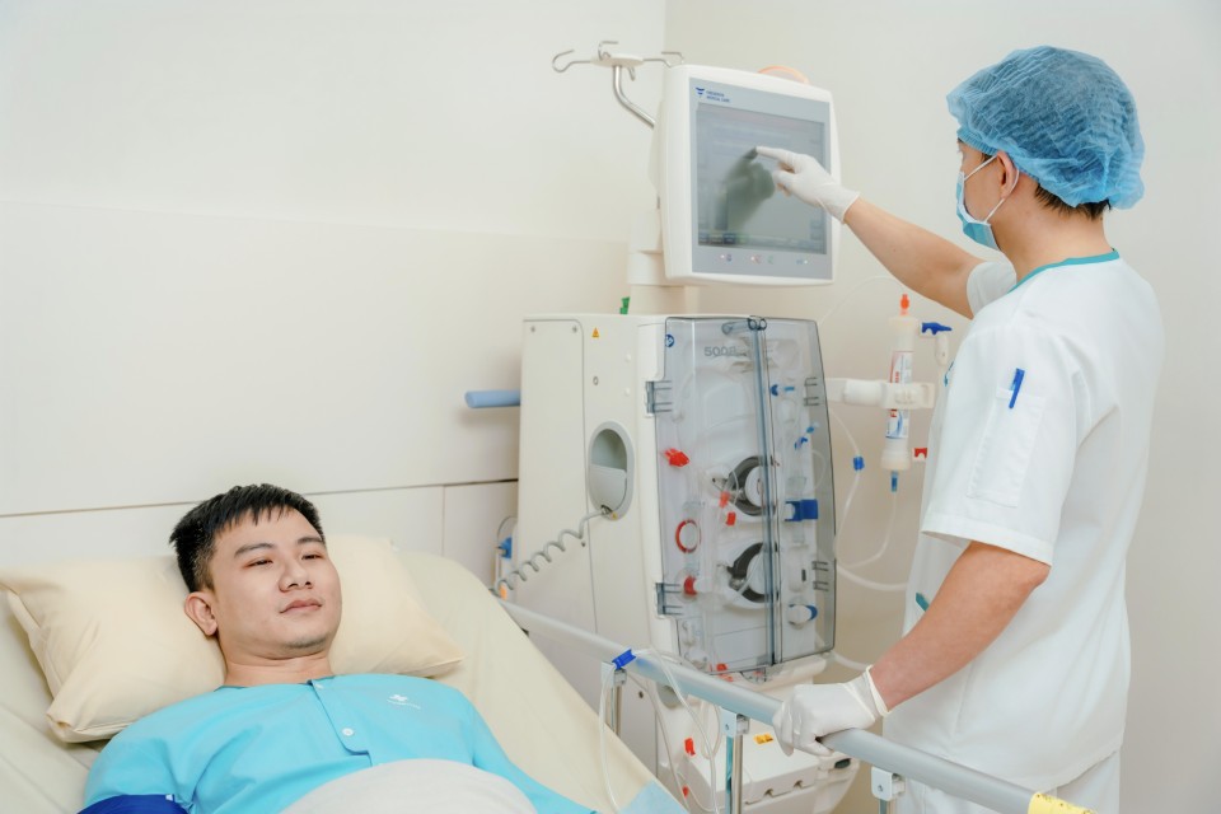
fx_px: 1265
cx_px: 610
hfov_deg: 51.5
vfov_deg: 35.7
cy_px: 407
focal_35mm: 37
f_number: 3.5
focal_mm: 37.3
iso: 400
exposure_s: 1/200
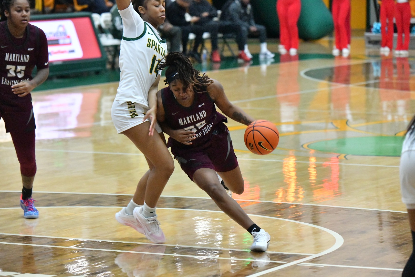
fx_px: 2248
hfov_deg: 10.5
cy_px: 138
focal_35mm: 195
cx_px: 208
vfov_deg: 7.0
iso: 16000
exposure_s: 1/800
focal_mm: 195
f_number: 5.3
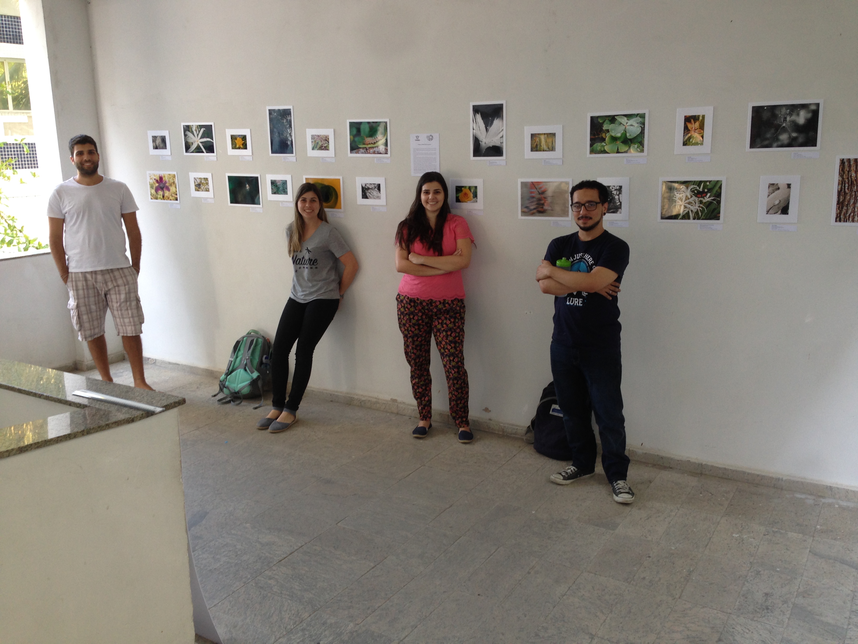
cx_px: 429
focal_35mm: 33
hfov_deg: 55.4
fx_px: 818
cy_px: 322
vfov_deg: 42.9
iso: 50
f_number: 2.4
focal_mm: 4.12
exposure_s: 1/20
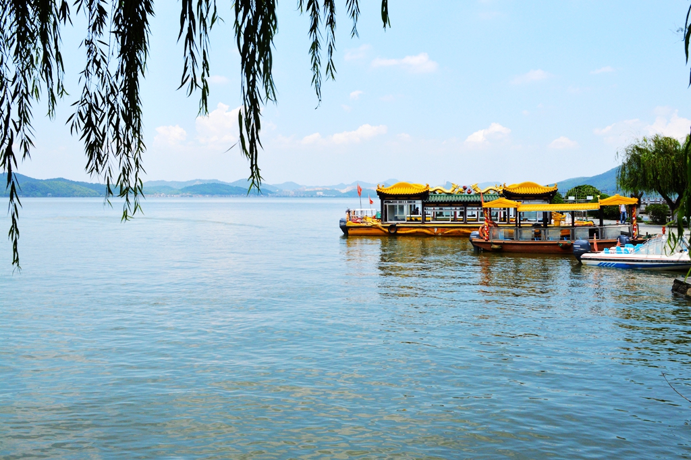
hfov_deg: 53.2
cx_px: 346
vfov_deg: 36.8
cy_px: 230
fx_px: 690
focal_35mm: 36
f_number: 11
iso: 400
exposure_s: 1/500
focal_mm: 24
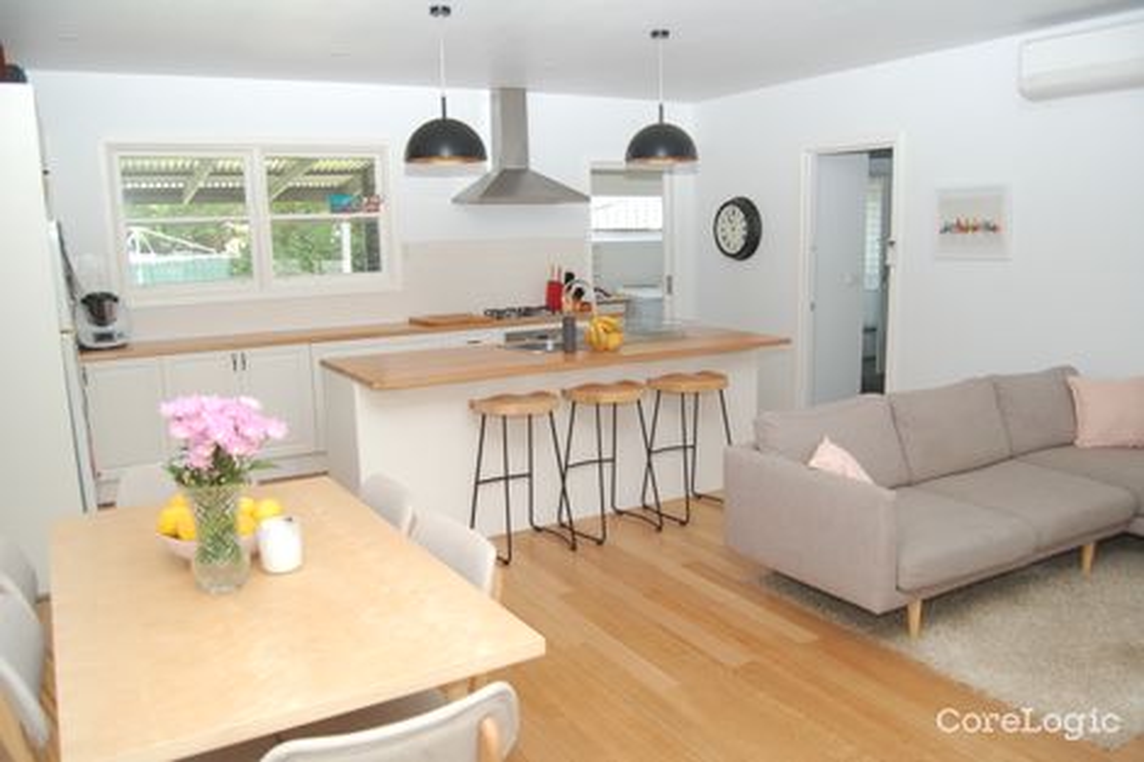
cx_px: 572
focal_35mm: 27
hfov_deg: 67.4
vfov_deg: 47.9
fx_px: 858
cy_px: 381
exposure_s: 1/60
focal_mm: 18
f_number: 4
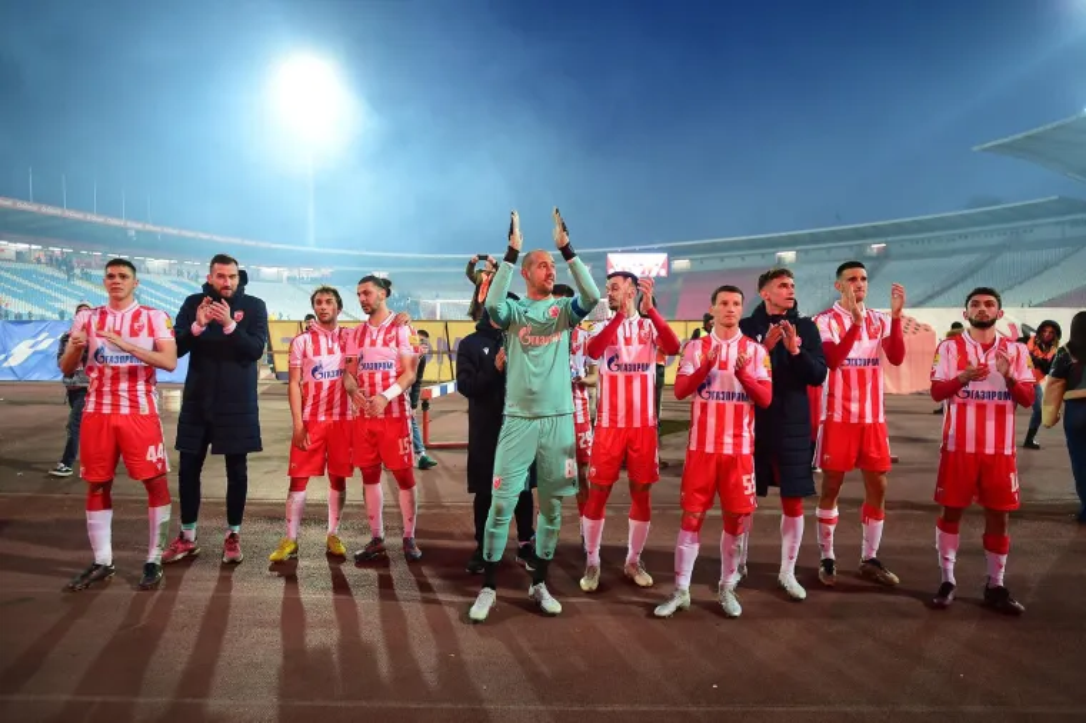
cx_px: 543
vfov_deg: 49.5
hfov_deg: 69.4
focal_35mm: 26
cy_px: 362
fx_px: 784
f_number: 3.2
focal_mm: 26
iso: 2500
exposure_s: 1/400
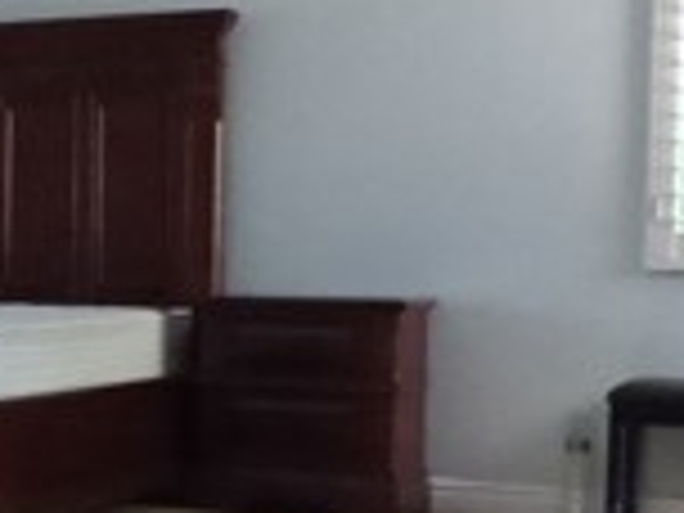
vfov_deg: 17.5
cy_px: 356
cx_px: -176
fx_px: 1660
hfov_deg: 21.3
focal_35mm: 84
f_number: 2.8
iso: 1600
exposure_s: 1/400
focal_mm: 3.58
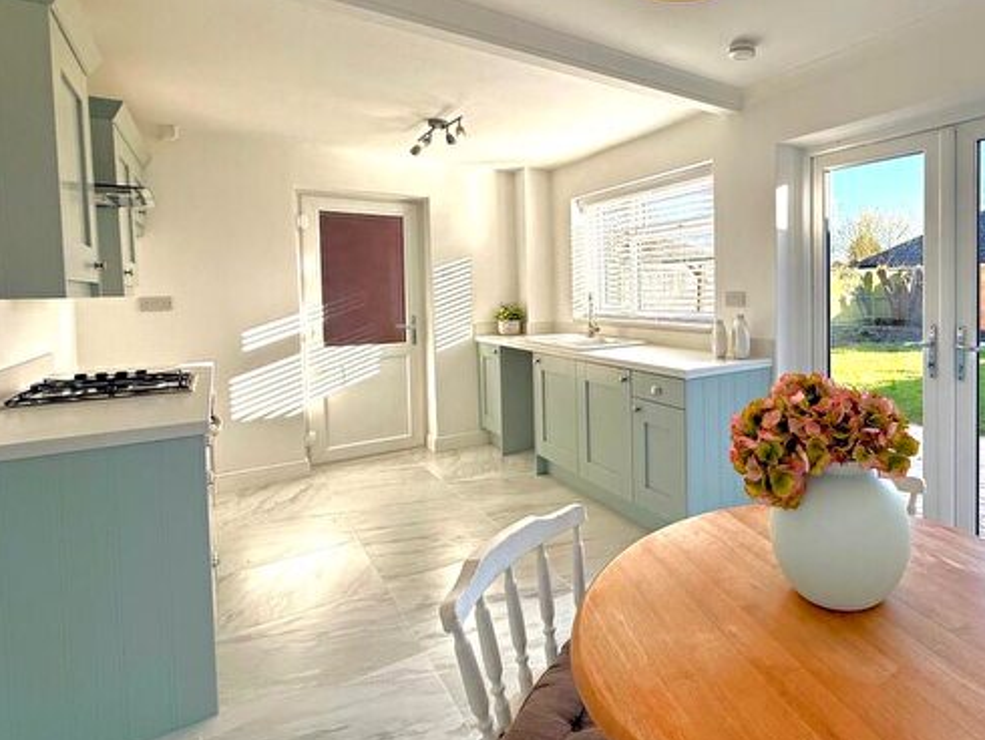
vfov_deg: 65.7
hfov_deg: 77.6
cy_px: 315
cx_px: 698
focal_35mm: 20
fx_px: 569
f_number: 2.2
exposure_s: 1/424
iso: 64
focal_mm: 2.22
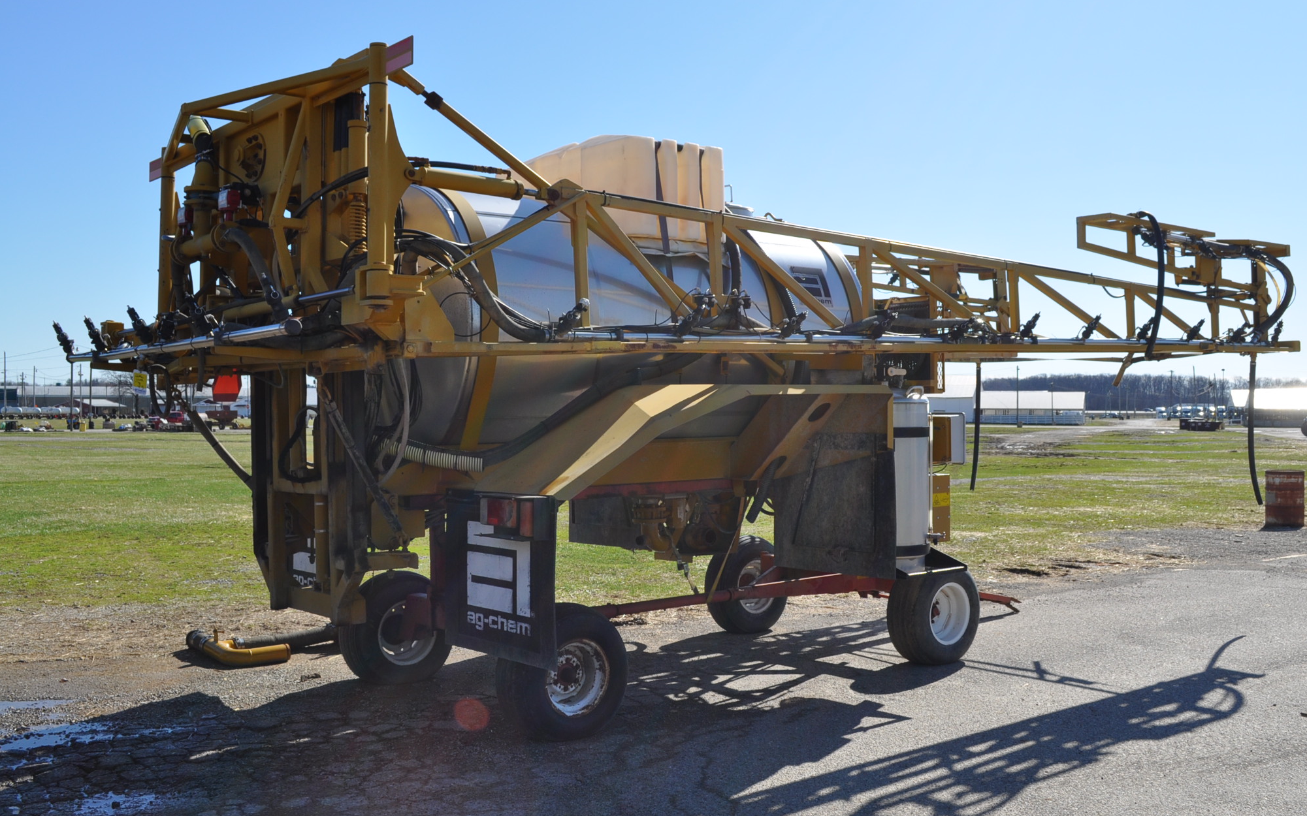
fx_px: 1282
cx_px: 686
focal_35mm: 36
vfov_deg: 35.3
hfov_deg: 54.0
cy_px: 415
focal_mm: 22
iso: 200
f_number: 9
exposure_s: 1/320
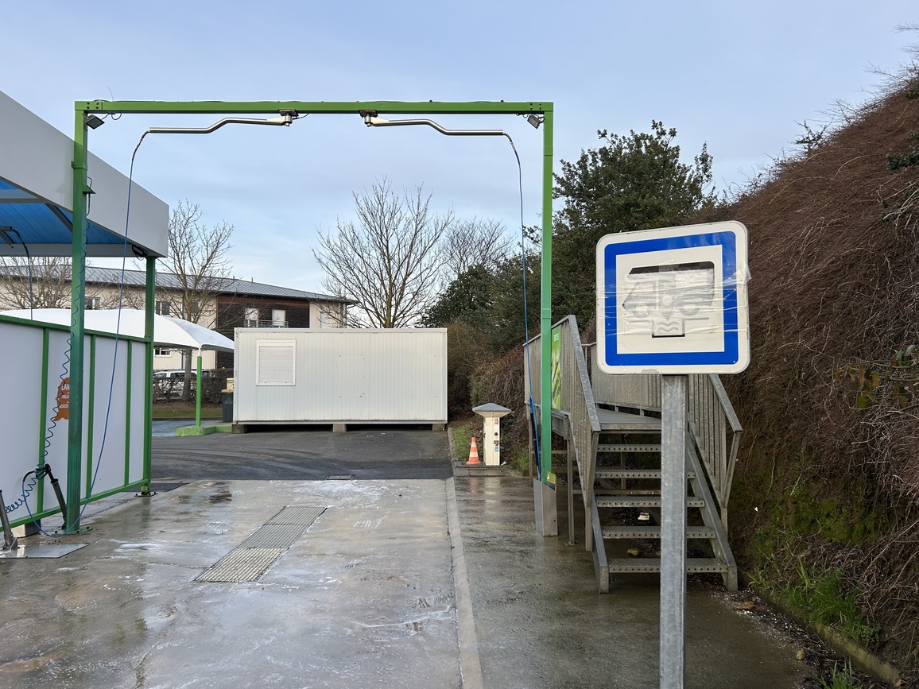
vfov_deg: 51.4
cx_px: 448
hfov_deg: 65.3
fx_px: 717
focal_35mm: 27
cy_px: 343
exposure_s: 1/917
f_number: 1.5
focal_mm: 5.7
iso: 50
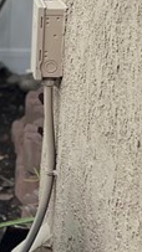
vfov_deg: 15.0
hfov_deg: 7.2
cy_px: 63
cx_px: -325
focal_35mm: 143
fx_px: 958
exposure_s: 1/120
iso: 100
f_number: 1.5
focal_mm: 5.7
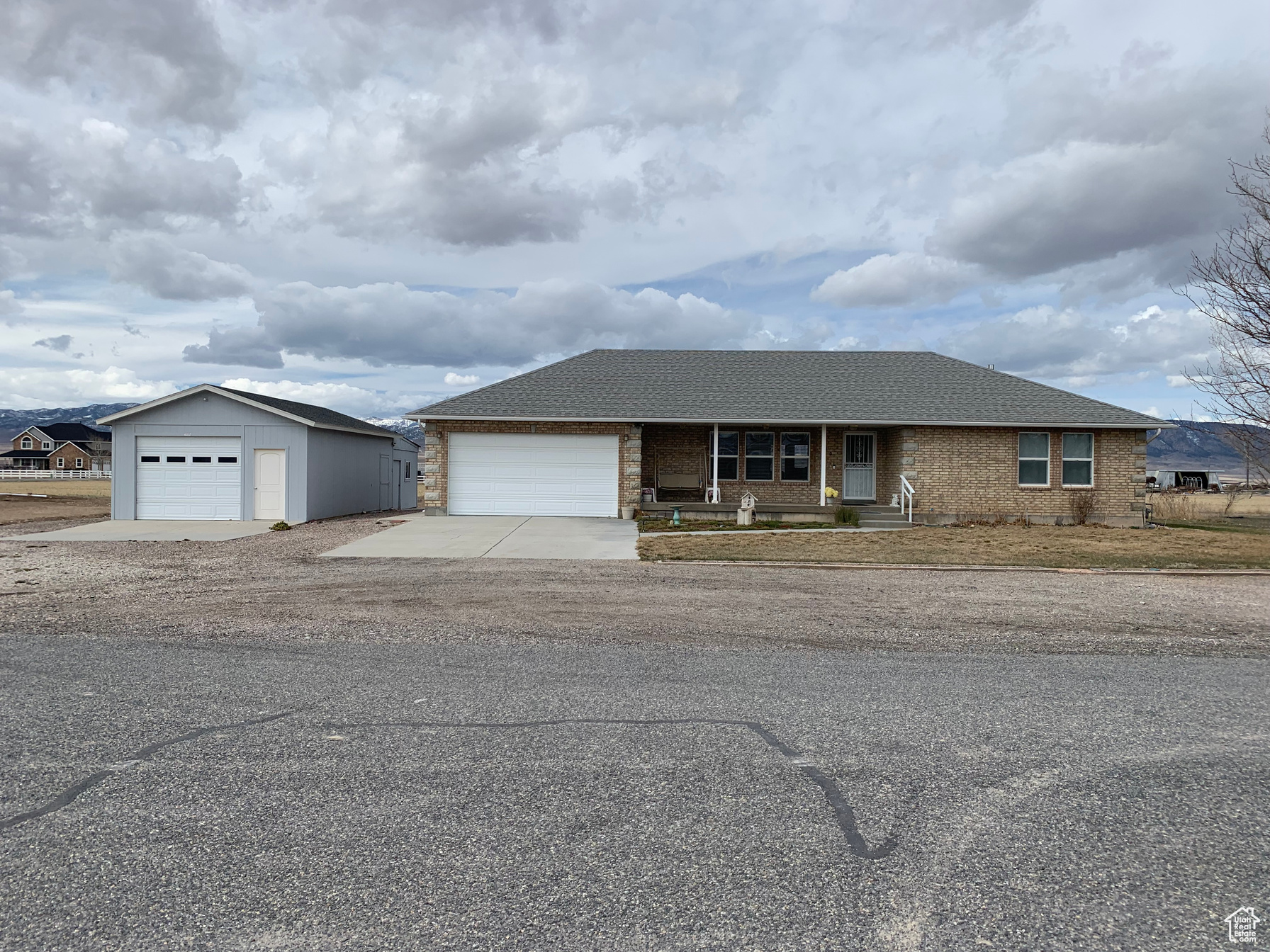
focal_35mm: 26
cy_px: 476
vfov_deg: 53.1
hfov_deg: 67.3
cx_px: 635
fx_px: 954
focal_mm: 4.25
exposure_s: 1/4274
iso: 25
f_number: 1.8
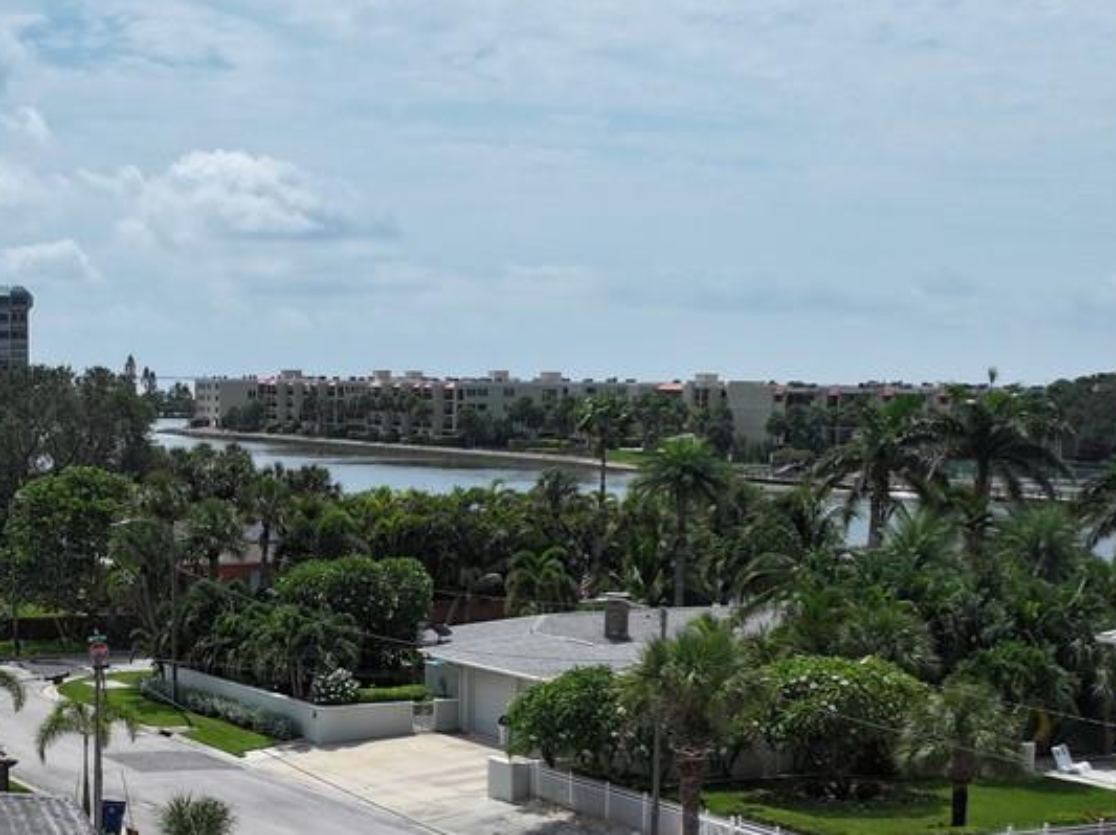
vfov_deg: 20.1
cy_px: 732
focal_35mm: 72
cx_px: 241
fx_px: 2320
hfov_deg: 26.6
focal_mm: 12.29
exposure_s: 1/4000
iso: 100
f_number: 2.8
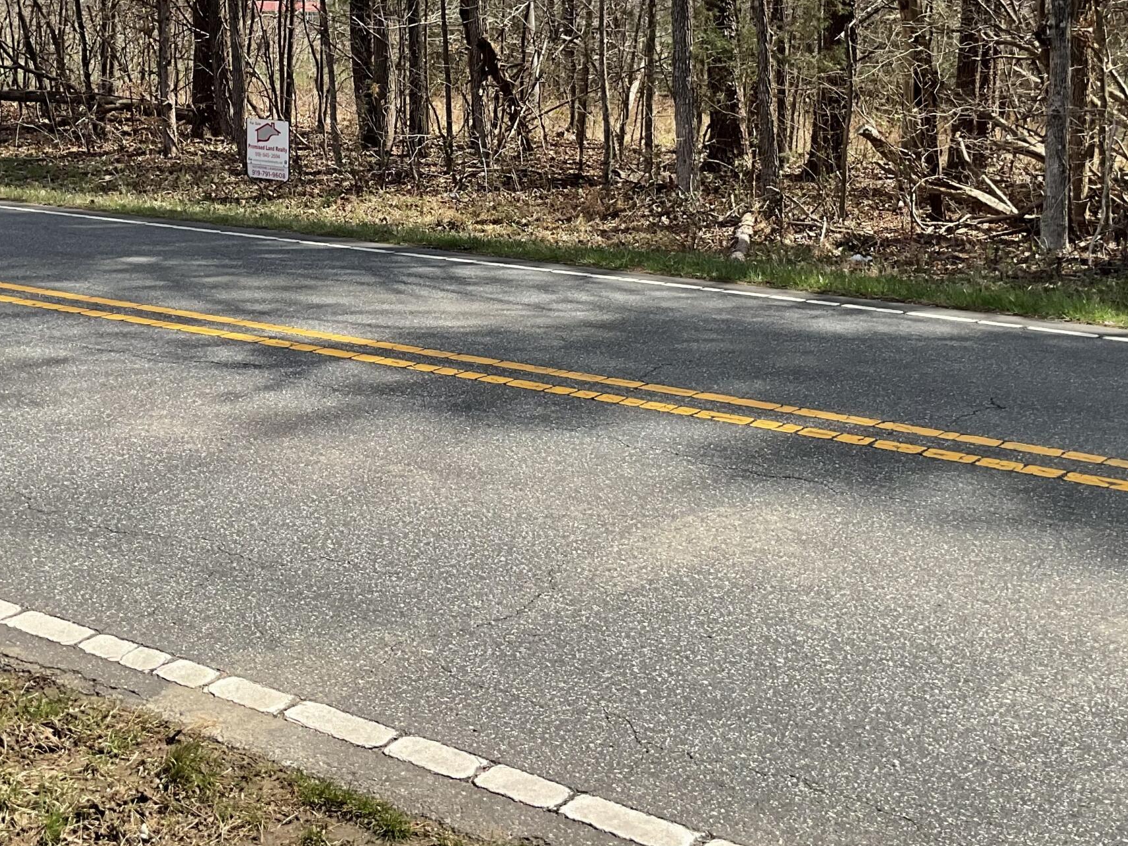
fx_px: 1662
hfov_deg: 37.4
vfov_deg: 28.3
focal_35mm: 51
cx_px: 467
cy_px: 245
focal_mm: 3
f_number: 1.8
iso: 16
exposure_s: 1/855
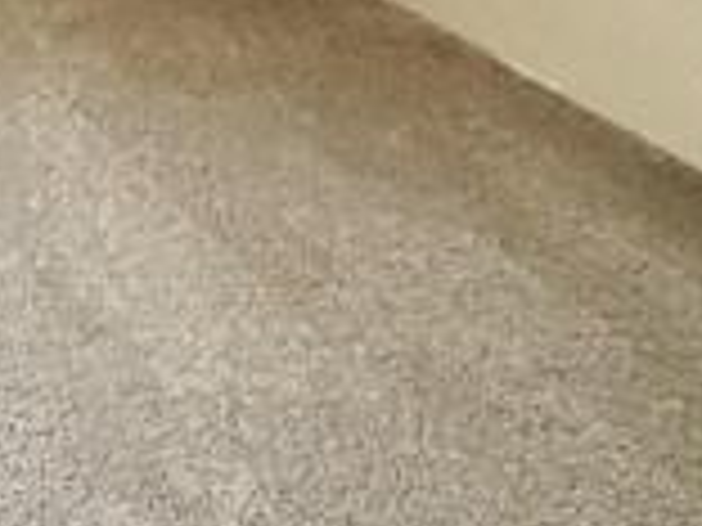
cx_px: -684
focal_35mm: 86
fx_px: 1744
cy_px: -49
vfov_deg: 16.7
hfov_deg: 17.1
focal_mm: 2.22
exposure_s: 1/120
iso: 320
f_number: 2.2
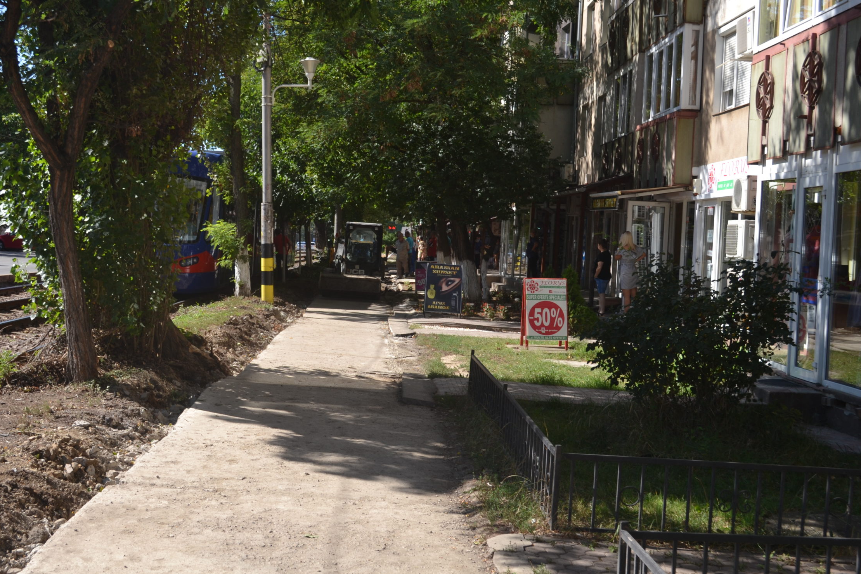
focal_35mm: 45
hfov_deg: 43.6
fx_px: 1076
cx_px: 387
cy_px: 263
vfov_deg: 29.8
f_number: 6.3
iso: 100
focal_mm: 26
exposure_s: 1/200
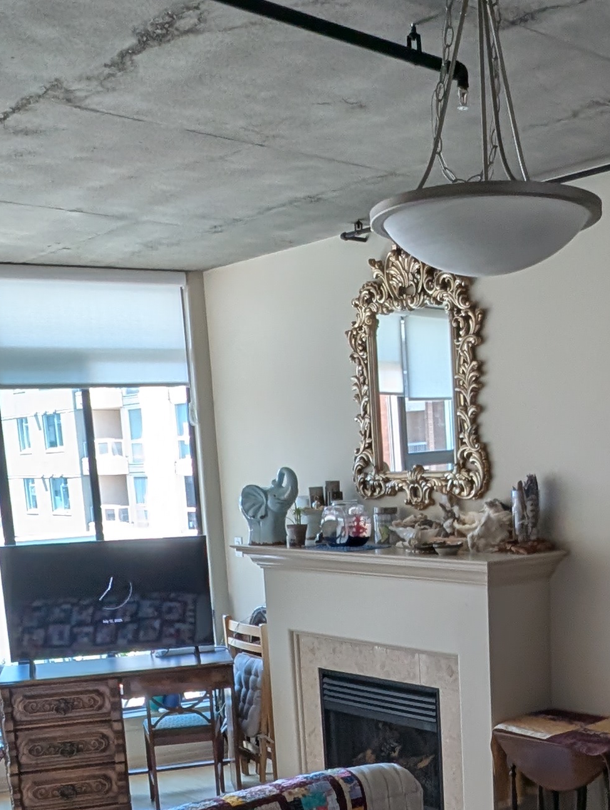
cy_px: 666
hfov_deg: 34.5
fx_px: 961
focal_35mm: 41
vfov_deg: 43.3
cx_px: 455
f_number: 2.2
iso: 56
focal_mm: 1.95
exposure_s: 1/45
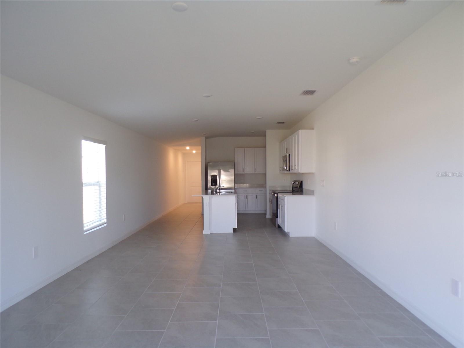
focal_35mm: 24
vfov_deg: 56.8
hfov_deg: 71.6
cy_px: 174
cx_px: 232
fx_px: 322
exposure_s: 1/34
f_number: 3
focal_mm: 4.3
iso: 124
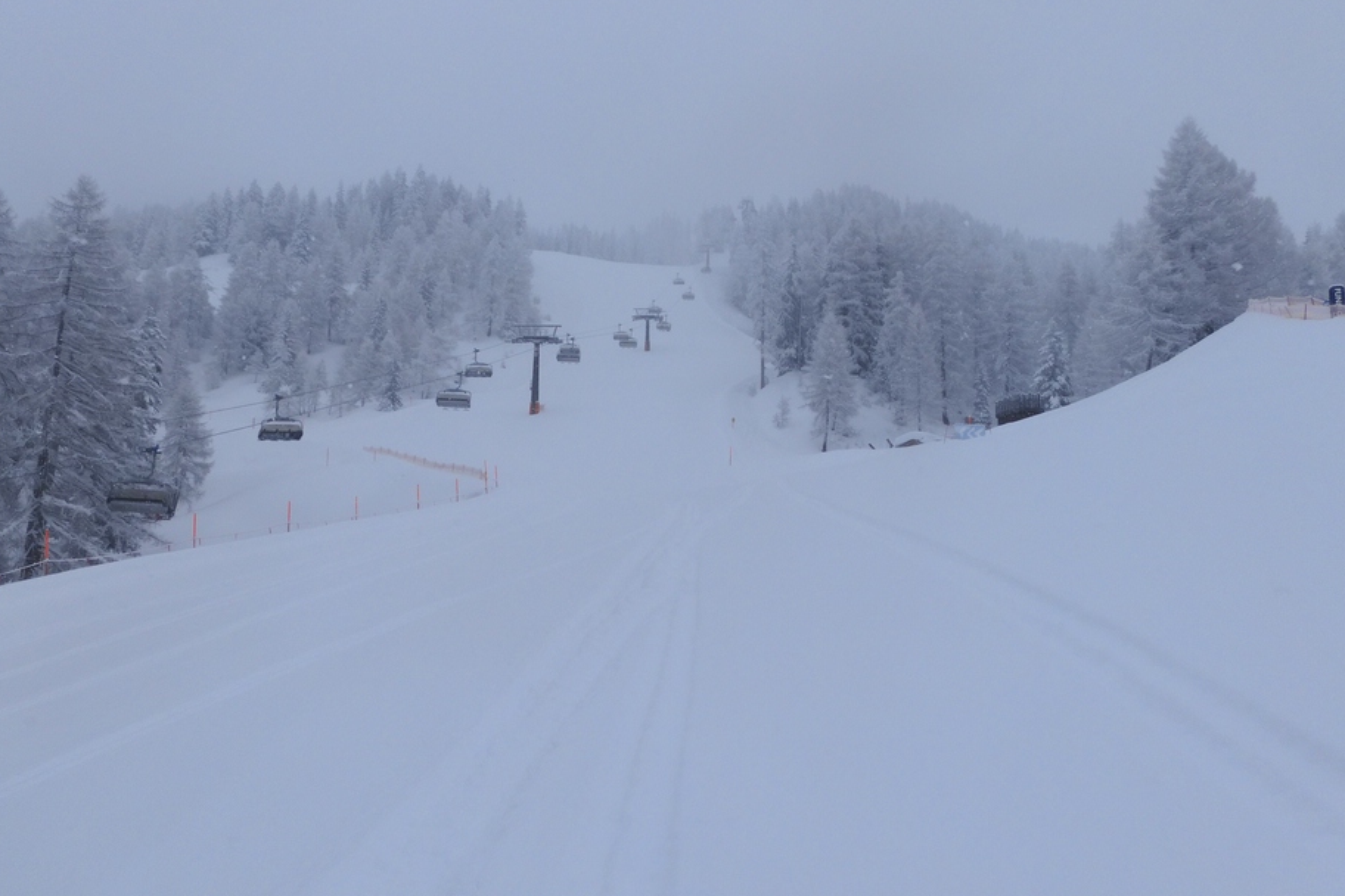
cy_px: 417
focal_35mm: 26
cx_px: 661
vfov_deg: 49.5
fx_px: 971
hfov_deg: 69.4
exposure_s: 1/1600
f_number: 3.4
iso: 100
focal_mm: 4.3
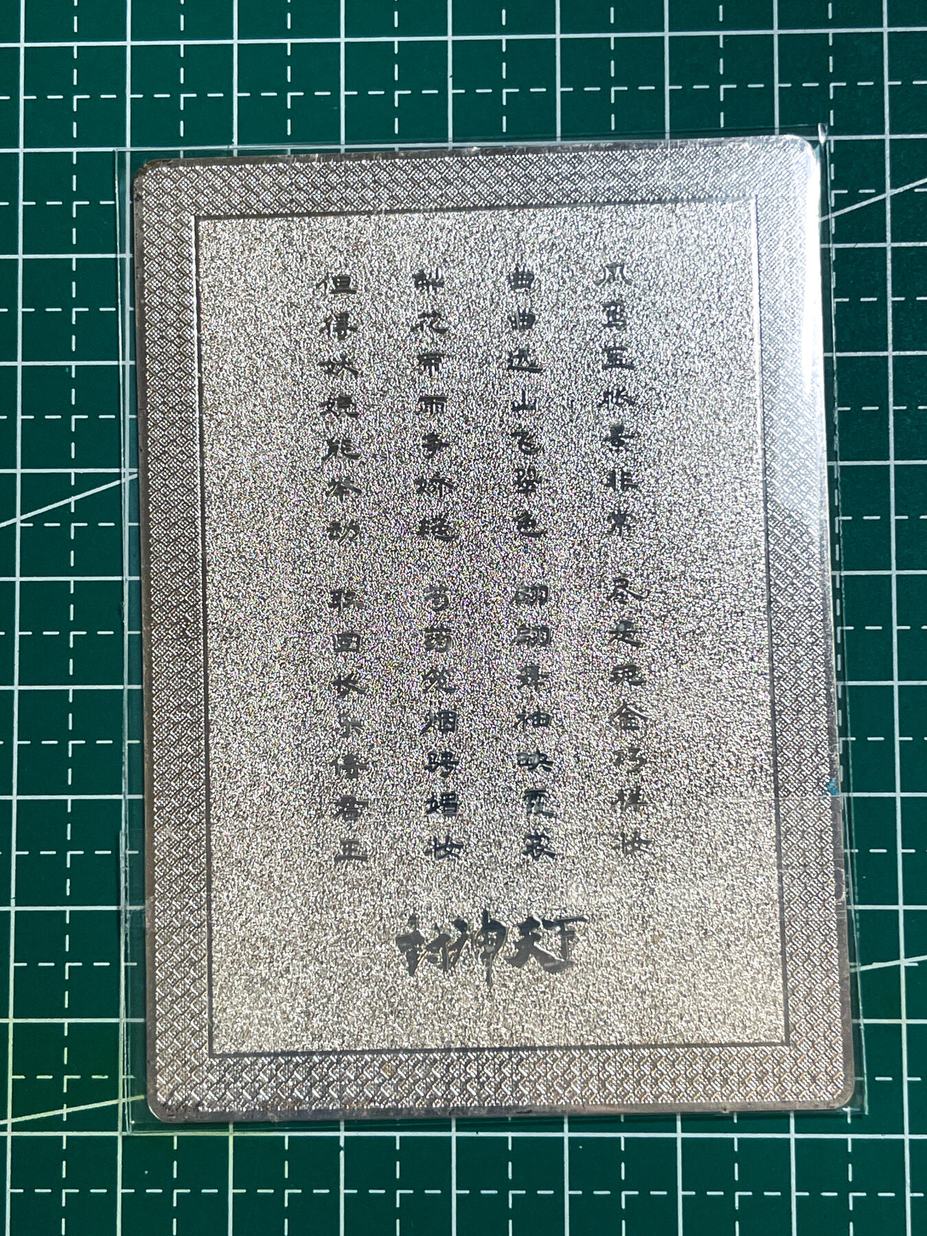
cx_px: 464
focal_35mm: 52
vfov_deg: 36.8
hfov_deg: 28.0
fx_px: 1857
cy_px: 618
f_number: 1.6
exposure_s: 1/99
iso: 76
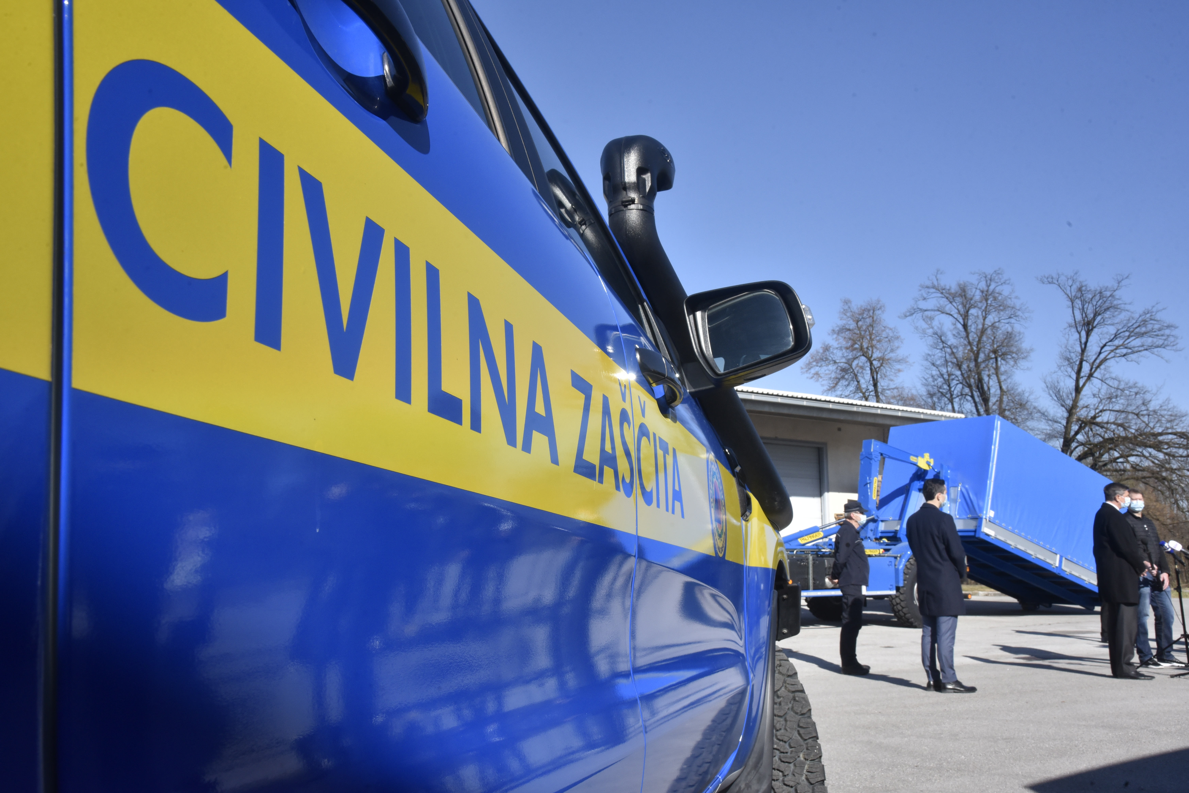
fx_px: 1024
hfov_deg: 60.3
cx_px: 594
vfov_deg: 42.4
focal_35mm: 31
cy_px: 396
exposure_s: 1/400
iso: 1000
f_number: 18
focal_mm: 31
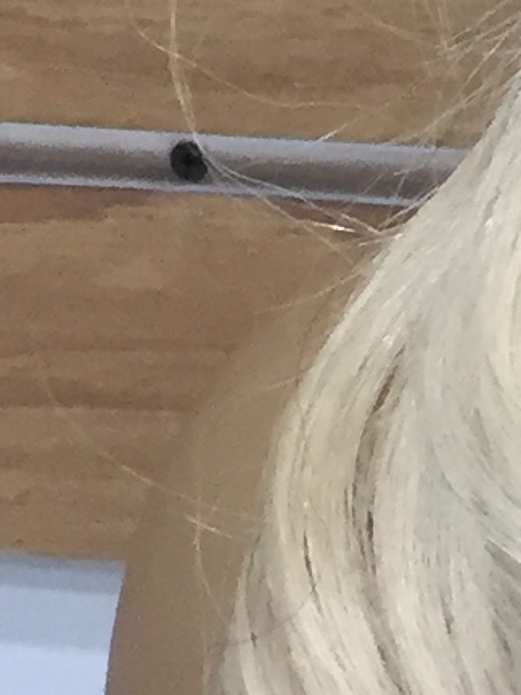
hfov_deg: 6.2
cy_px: -322
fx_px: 4395
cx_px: 1639
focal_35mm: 219
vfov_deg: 8.8
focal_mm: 4.15
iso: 100
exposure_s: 1/33
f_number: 2.2
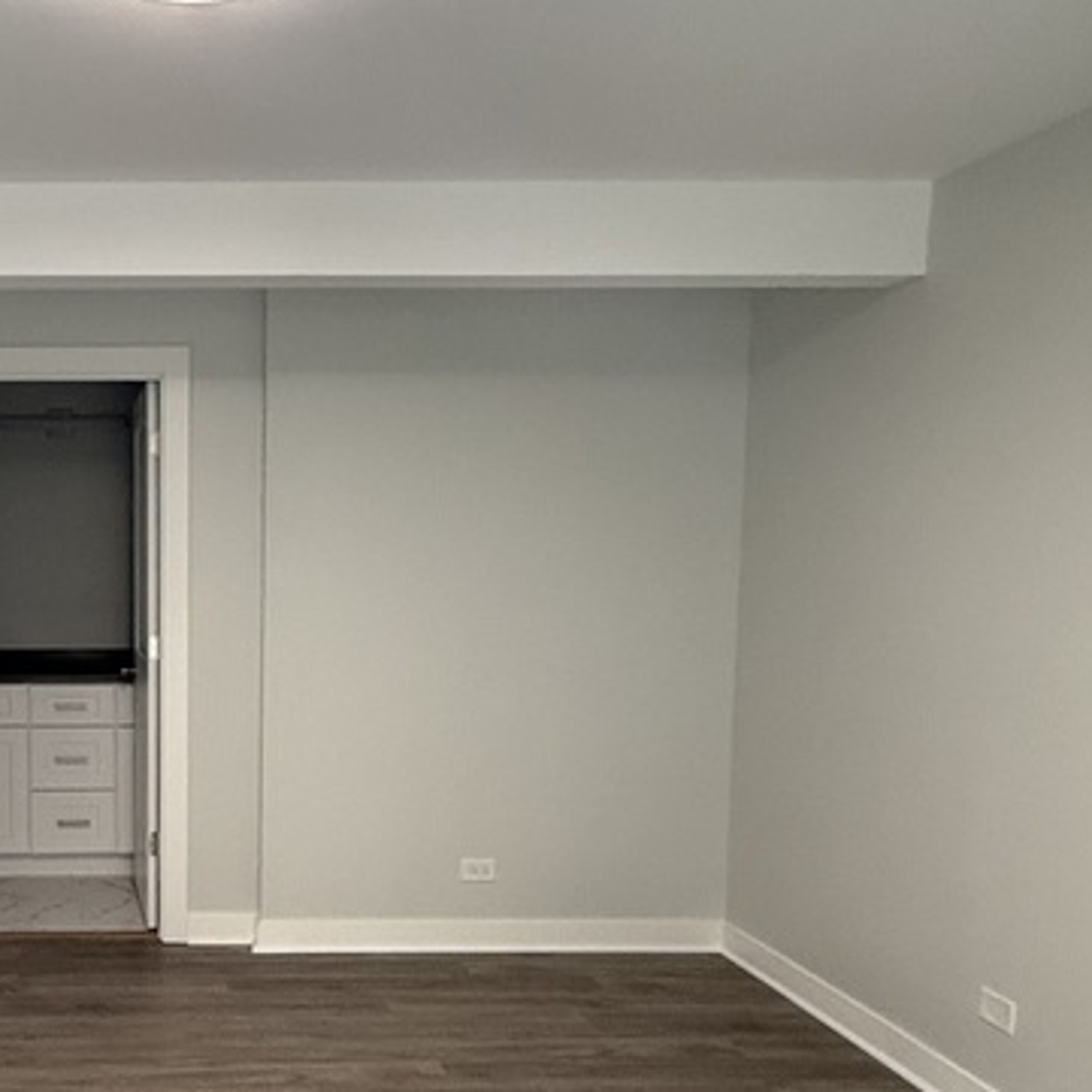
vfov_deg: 44.5
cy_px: 699
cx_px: 130
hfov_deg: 41.7
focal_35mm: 37
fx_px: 1321
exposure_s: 1/120
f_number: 2.2
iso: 500
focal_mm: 2.22
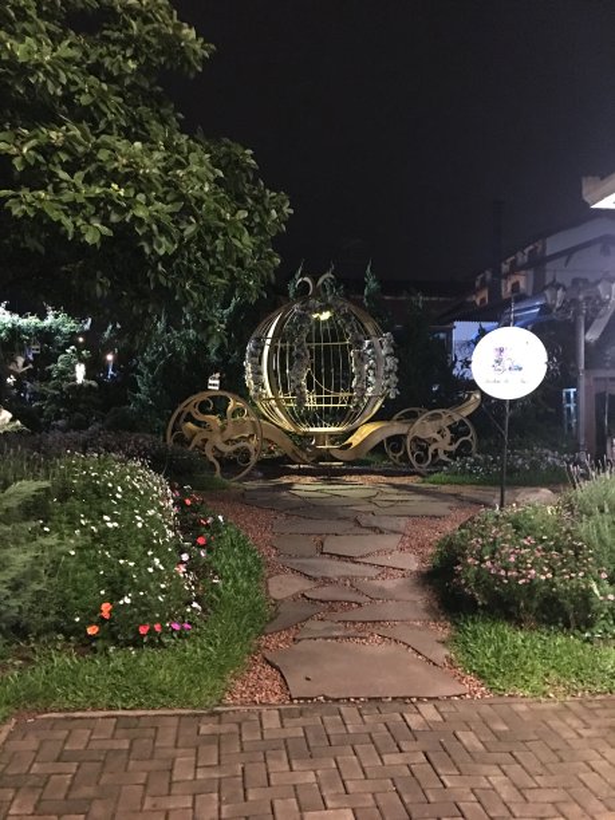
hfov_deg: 48.2
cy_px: 410
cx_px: 308
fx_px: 687
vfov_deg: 61.7
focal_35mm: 29
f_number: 2.2
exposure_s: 1/4
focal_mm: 4.15
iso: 250
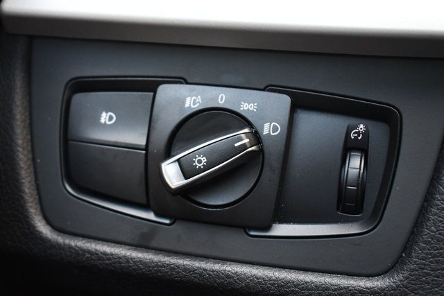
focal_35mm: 54
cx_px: 222
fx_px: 666
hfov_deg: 36.9
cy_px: 148
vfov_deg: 25.1
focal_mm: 36
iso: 2200
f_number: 4.8
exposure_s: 1/125
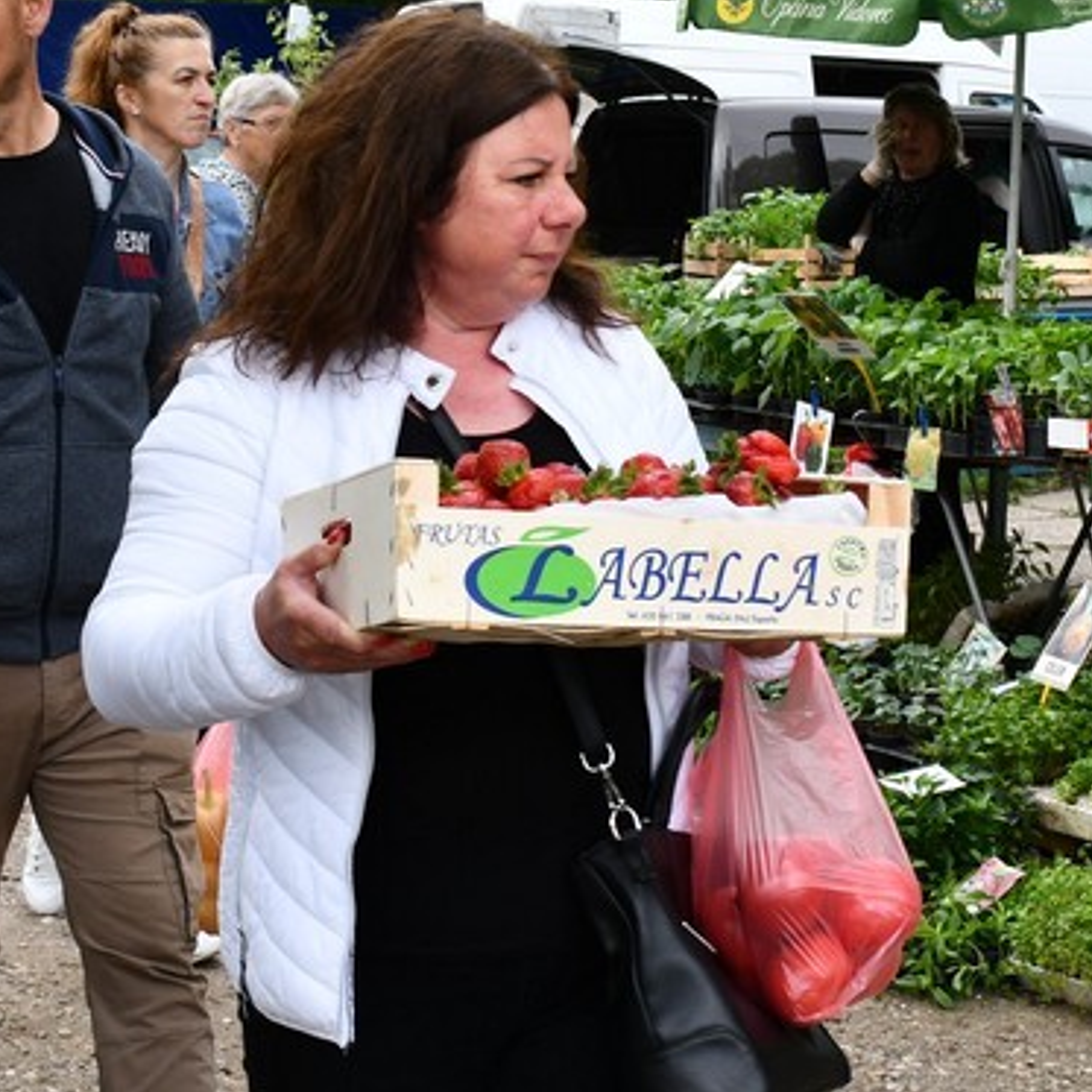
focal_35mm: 84
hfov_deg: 20.6
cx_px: 594
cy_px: 224
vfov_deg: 20.4
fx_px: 2998
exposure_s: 1/250
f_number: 5.6
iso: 280
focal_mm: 24
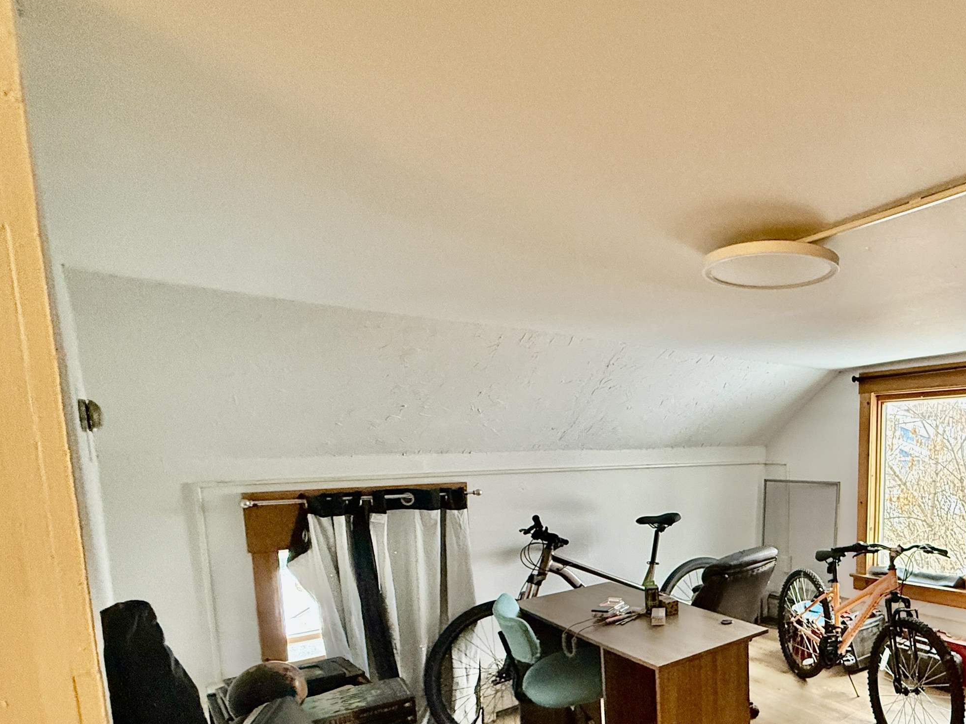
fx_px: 614
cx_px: 750
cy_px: 514
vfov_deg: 58.9
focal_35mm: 22
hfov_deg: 70.1
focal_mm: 2.22
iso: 500
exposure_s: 1/60
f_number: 2.2
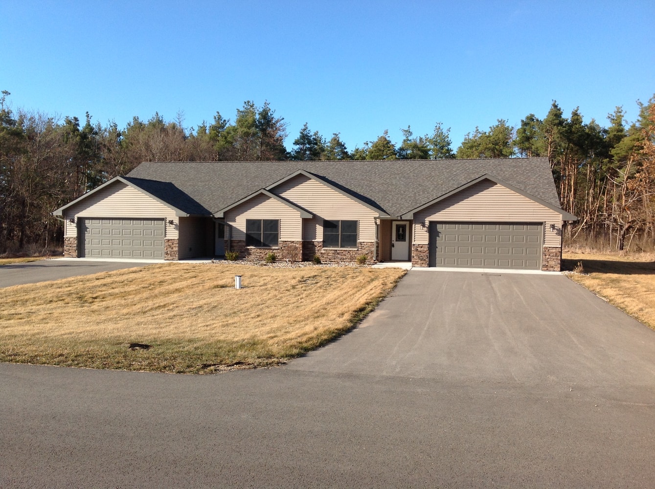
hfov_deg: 52.7
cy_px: 244
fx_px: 661
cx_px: 328
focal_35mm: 35
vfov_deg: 40.6
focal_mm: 4.28
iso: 50
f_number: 2.4
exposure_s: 1/1209
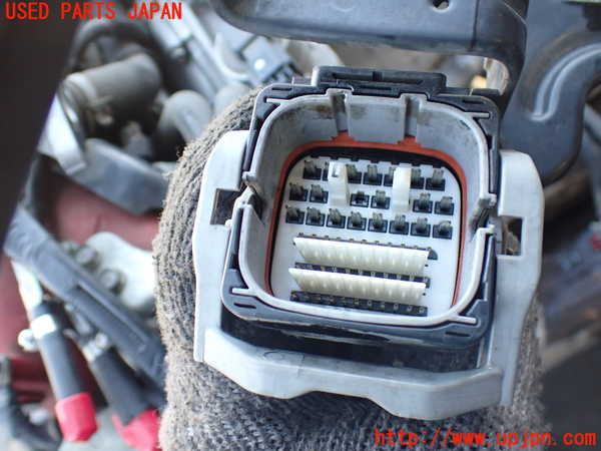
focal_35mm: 32
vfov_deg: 44.2
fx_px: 556
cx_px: 300
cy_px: 226
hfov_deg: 56.8
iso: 640
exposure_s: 1/125
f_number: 2.4
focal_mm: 5.79
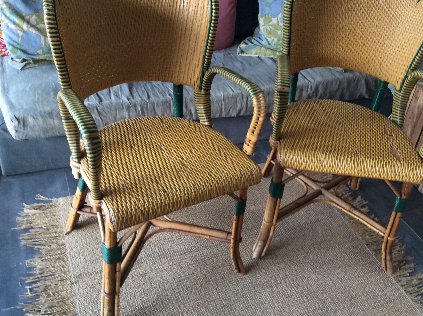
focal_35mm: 38
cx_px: 226
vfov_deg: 37.6
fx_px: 464
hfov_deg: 49.0
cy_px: 144
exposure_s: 1/25
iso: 125
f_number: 2.4
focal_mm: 3.3
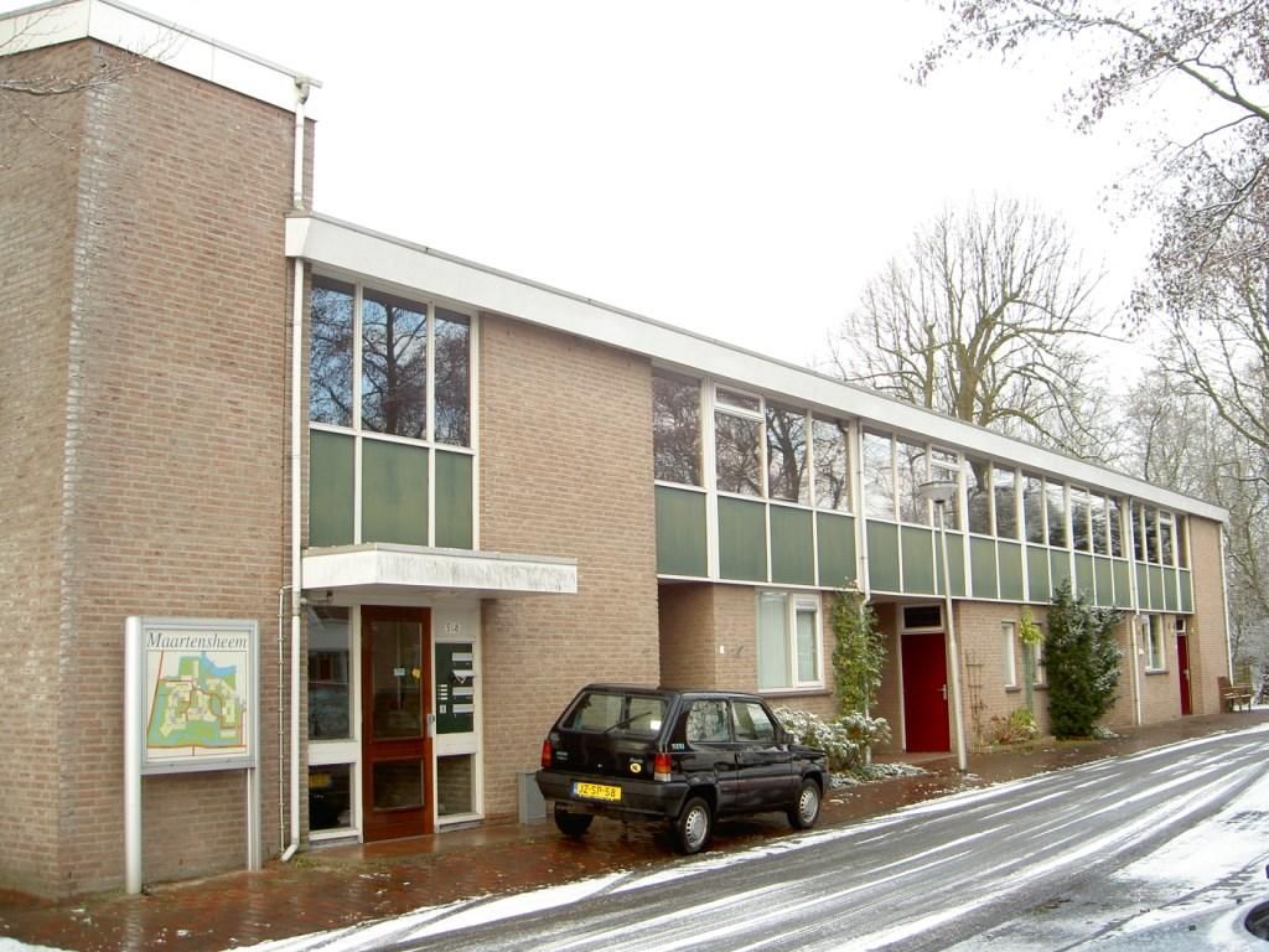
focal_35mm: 39
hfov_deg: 47.9
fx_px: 1430
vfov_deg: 36.8
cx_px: 634
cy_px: 476
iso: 50
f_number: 2.8
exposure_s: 1/100
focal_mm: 8
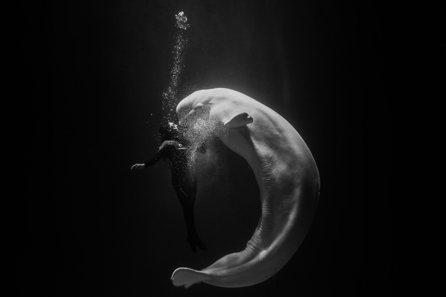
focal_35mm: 49
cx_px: 223
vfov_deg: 27.5
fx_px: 607
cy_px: 148
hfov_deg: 40.3
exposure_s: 1/80
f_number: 7.1
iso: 2000
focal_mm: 49
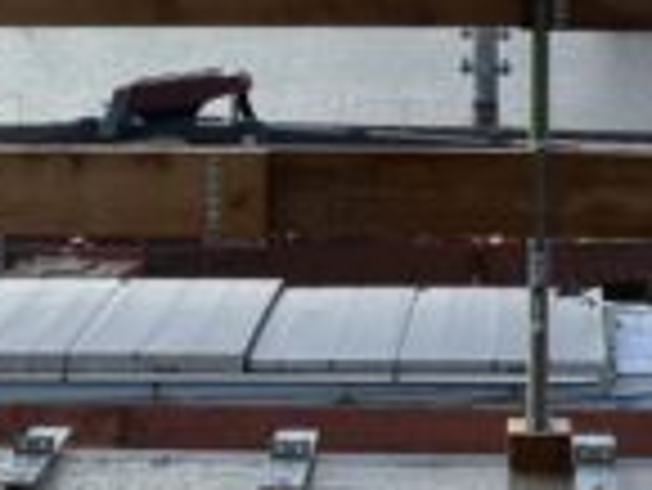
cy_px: -362
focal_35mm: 112
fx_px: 2111
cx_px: 402
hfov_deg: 17.5
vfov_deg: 12.2
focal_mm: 5.1
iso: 40
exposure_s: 1/168
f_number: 1.6
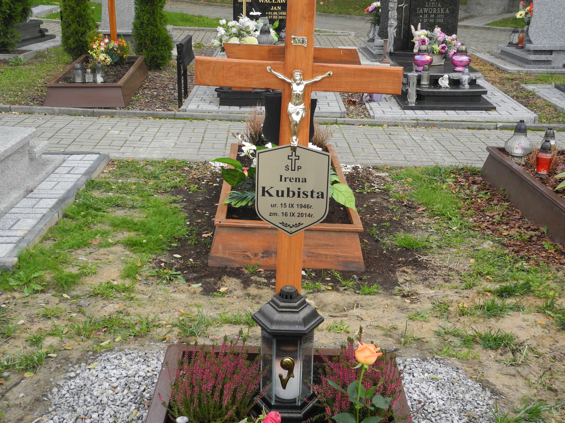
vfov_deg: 29.1
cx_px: 282
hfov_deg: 38.2
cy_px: 212
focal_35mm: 50
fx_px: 816
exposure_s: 1/200
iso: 100
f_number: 3.5
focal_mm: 10.7
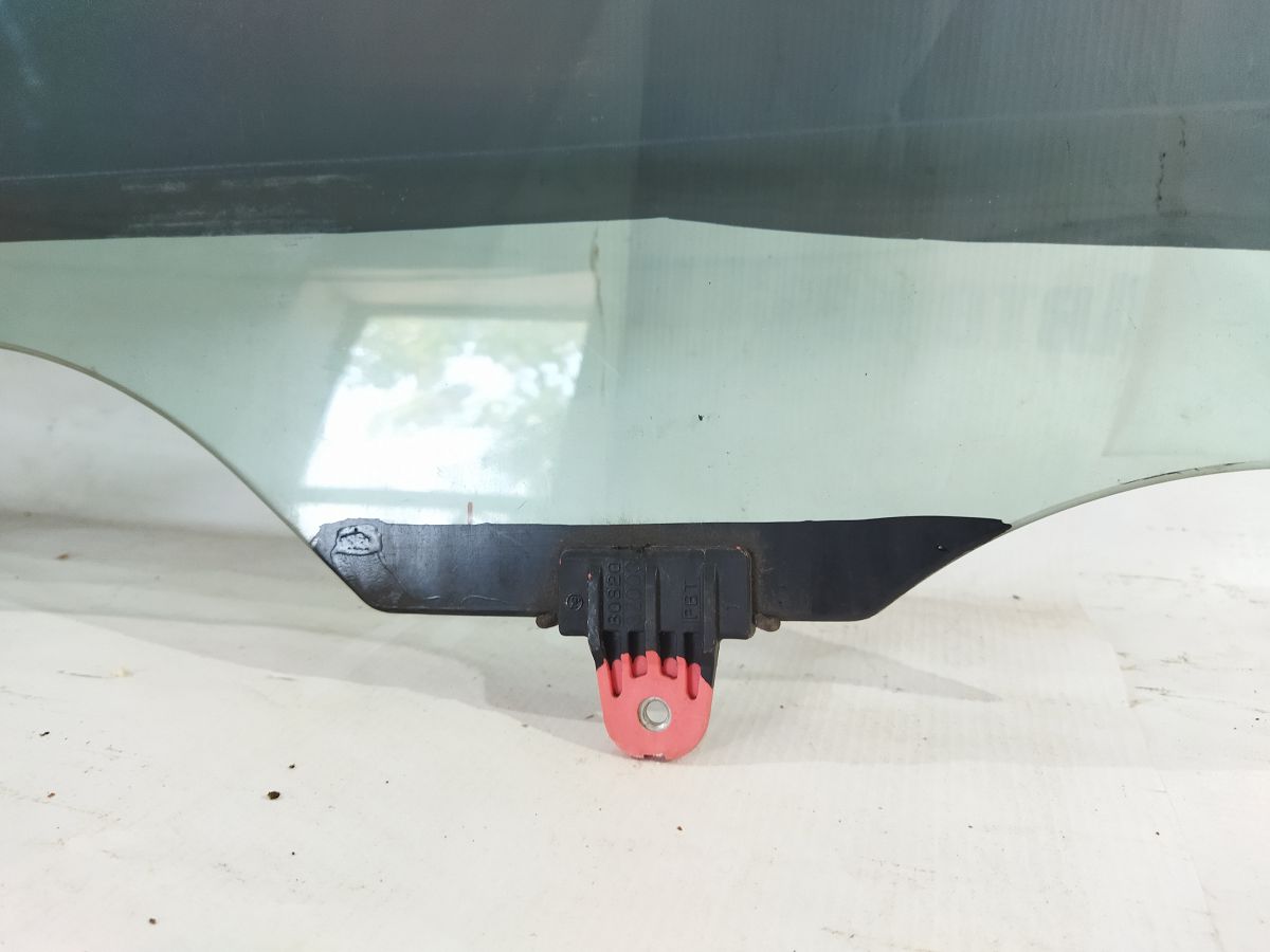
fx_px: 991
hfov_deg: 65.3
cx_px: 635
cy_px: 476
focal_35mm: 27
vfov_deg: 51.4
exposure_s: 1/50
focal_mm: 4.71
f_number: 1.79
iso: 231
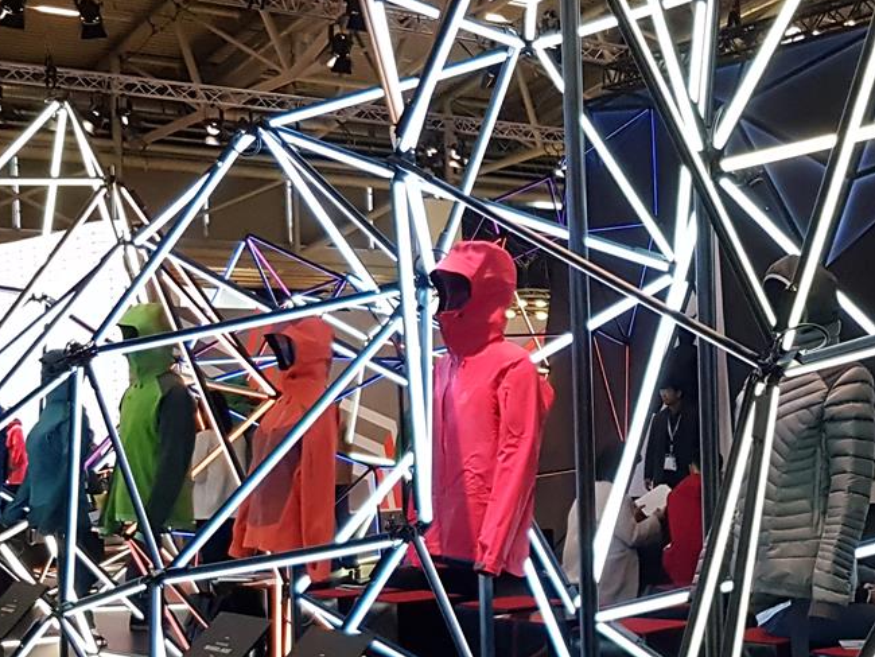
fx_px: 1618
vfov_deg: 22.7
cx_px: 755
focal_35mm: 64
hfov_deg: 29.2
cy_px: 497
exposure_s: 1/248
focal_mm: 4.3
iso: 400
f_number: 1.7
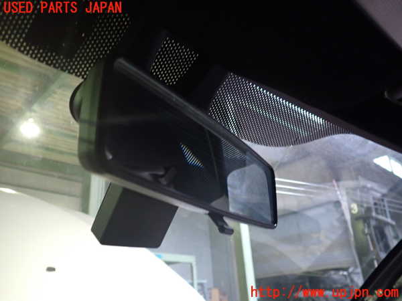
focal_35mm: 30
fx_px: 348
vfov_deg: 46.8
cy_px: 150
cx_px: 201
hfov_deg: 60.0
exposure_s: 1/30
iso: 500
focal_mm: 5.4
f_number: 2.3
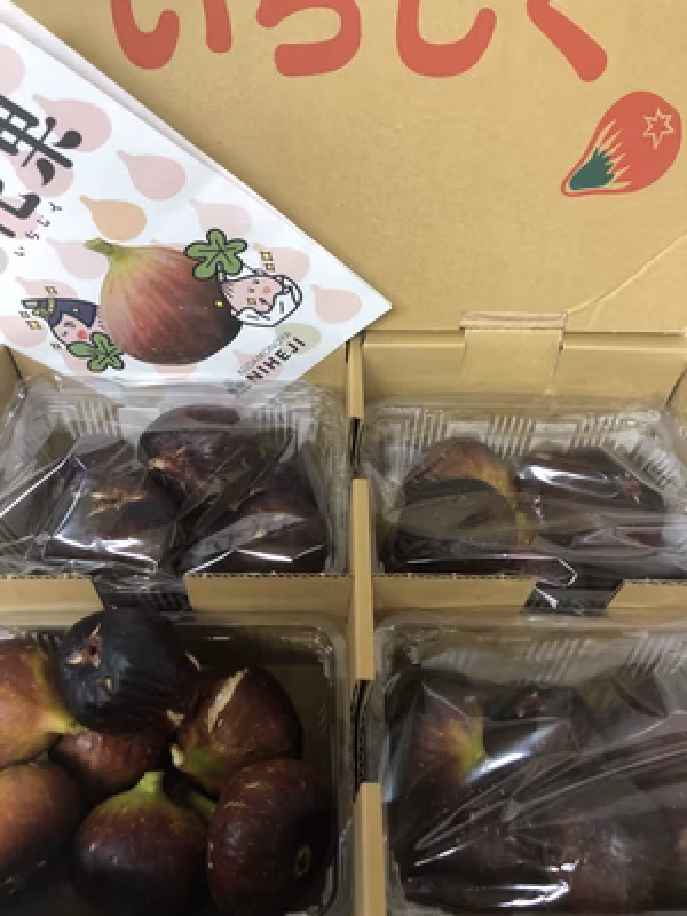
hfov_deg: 49.7
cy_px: 458
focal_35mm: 28
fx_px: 741
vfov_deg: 63.4
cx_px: 344
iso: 64
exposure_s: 1/17
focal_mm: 3.99
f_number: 1.8
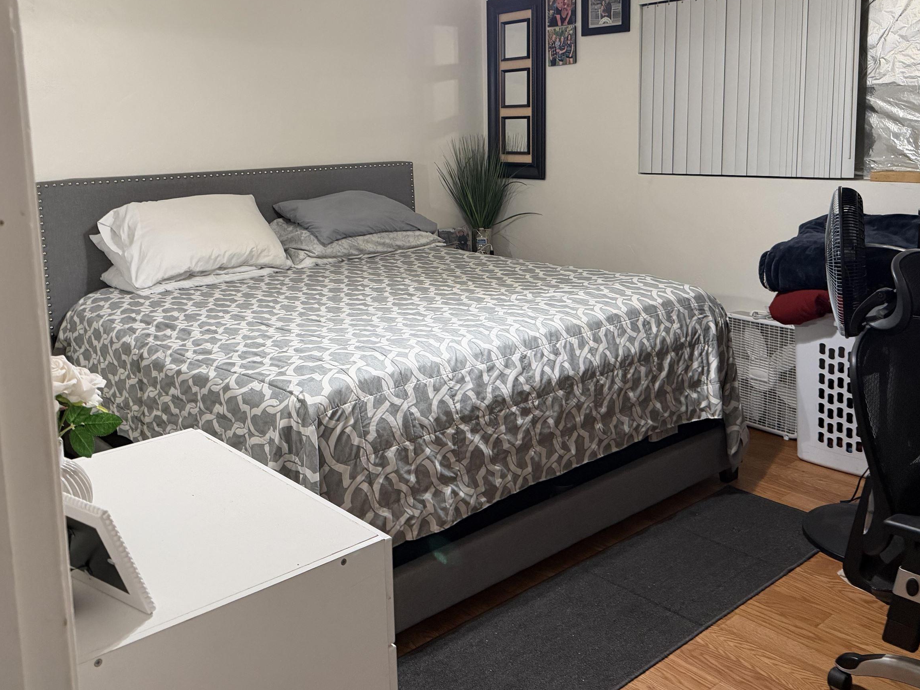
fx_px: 850
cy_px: 244
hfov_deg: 56.8
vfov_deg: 43.7
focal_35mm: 32
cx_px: 458
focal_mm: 6.76
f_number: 1.78
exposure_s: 1/60
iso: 500
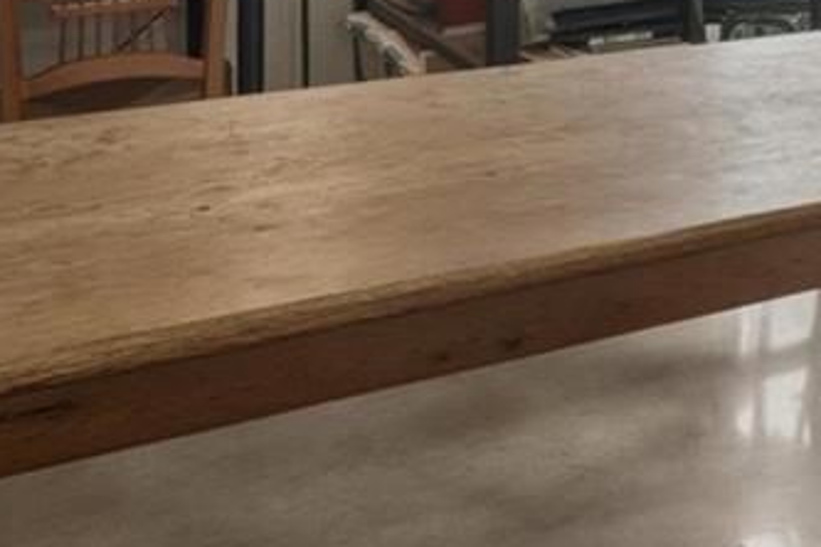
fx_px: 1642
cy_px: -301
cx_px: 1077
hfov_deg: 24.4
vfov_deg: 16.9
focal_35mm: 72
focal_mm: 15
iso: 200
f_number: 8
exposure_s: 1/100
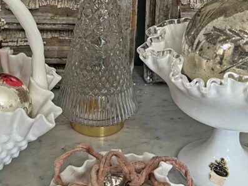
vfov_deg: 21.9
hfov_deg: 28.8
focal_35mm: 67
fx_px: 480
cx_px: 90
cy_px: 66
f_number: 1.5
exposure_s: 1/60
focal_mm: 5.7
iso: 160
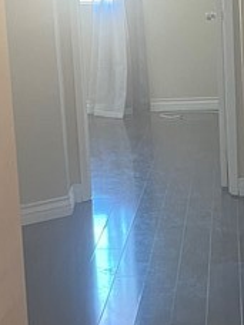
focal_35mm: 117
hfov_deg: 12.4
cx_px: 291
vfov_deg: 16.8
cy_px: 150
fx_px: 1100
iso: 125
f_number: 1.6
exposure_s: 1/63
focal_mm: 5.1
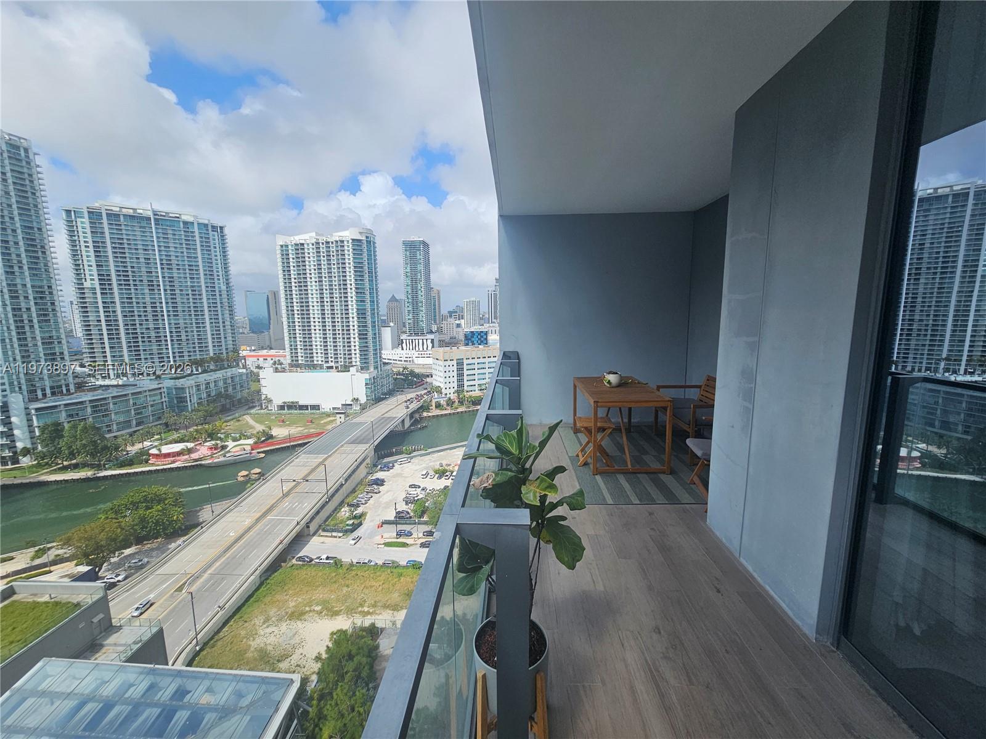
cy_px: 370
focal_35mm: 13
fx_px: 370
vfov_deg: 89.9
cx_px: 493
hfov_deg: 106.2
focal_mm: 2.2
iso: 50
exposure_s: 1/2524
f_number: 2.2
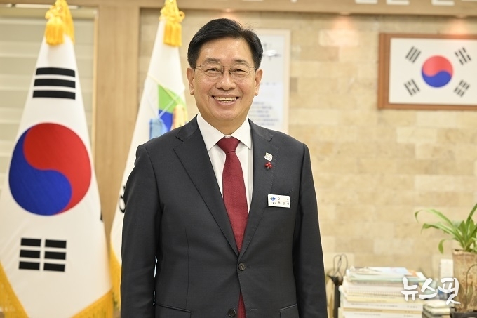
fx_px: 927
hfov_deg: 28.8
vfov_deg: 19.4
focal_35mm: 70
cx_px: 238
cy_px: 159
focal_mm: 70
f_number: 4.5
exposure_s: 1/125
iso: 1000
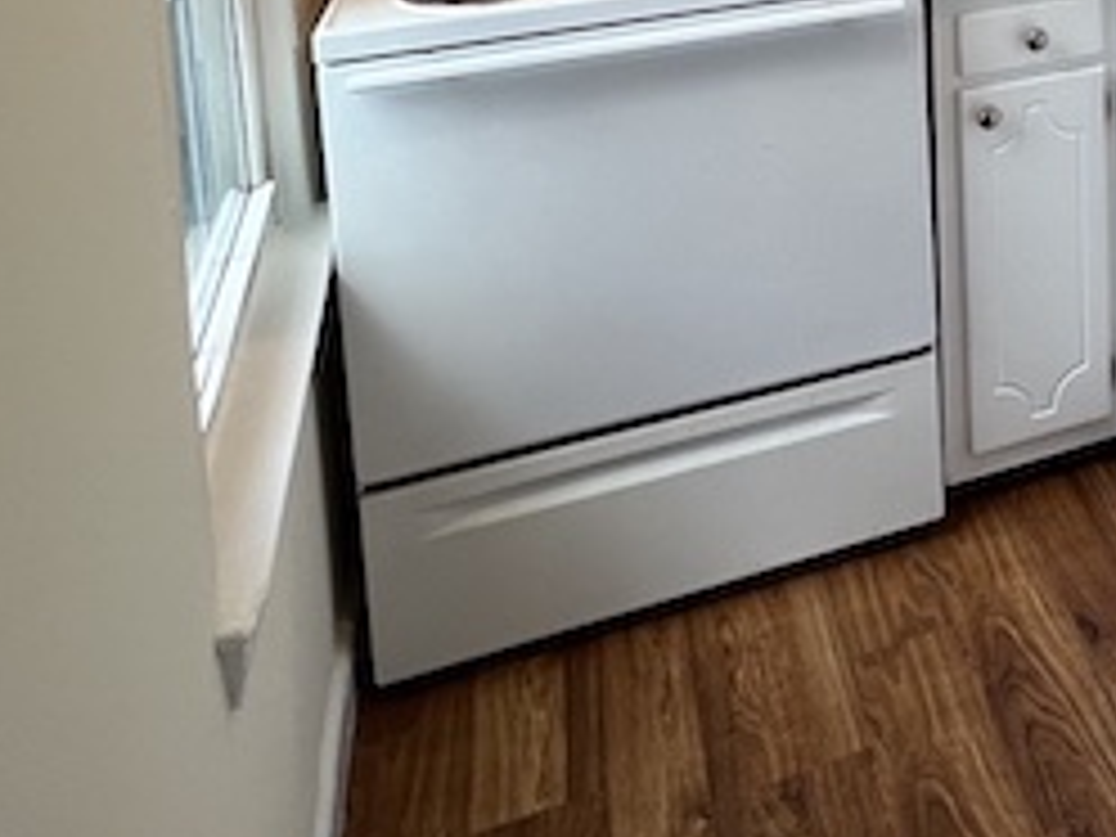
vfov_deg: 28.0
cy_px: -270
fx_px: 1354
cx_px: 1260
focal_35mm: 42
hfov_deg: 36.9
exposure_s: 1/120
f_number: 1.8
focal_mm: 1.57
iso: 64
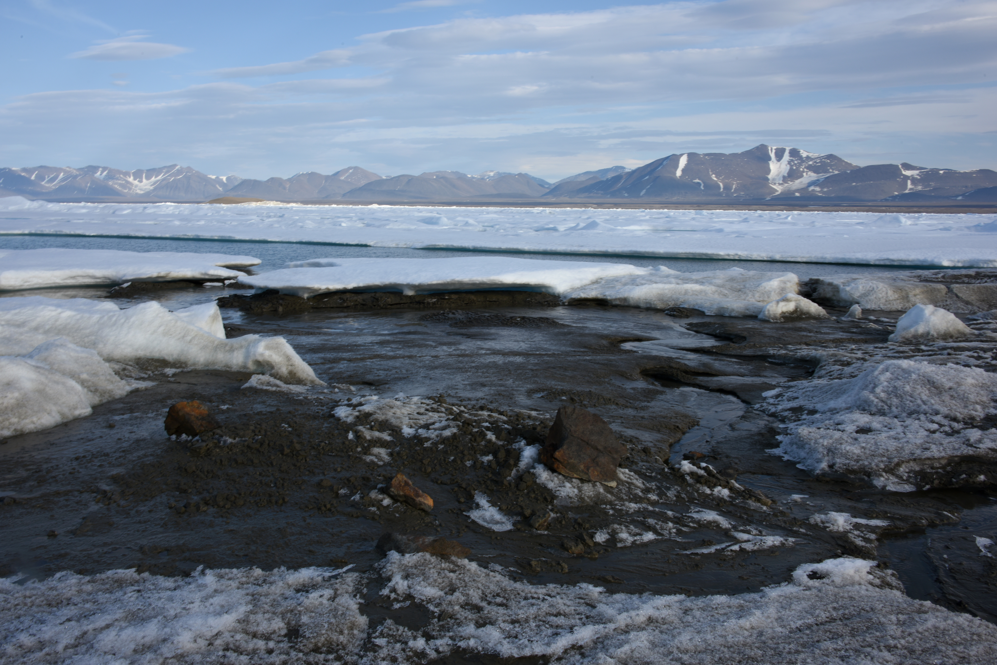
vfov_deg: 41.1
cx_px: 498
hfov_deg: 58.7
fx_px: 886
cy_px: 332
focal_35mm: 32
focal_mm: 32
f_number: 22
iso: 100
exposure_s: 1/30
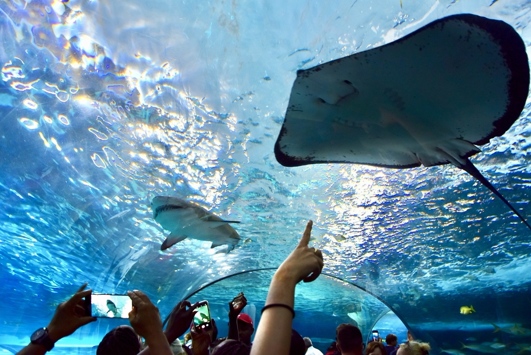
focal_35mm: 27
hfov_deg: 67.4
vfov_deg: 48.0
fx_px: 398
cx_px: 266
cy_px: 178
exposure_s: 1/60
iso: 400
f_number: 4
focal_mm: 18
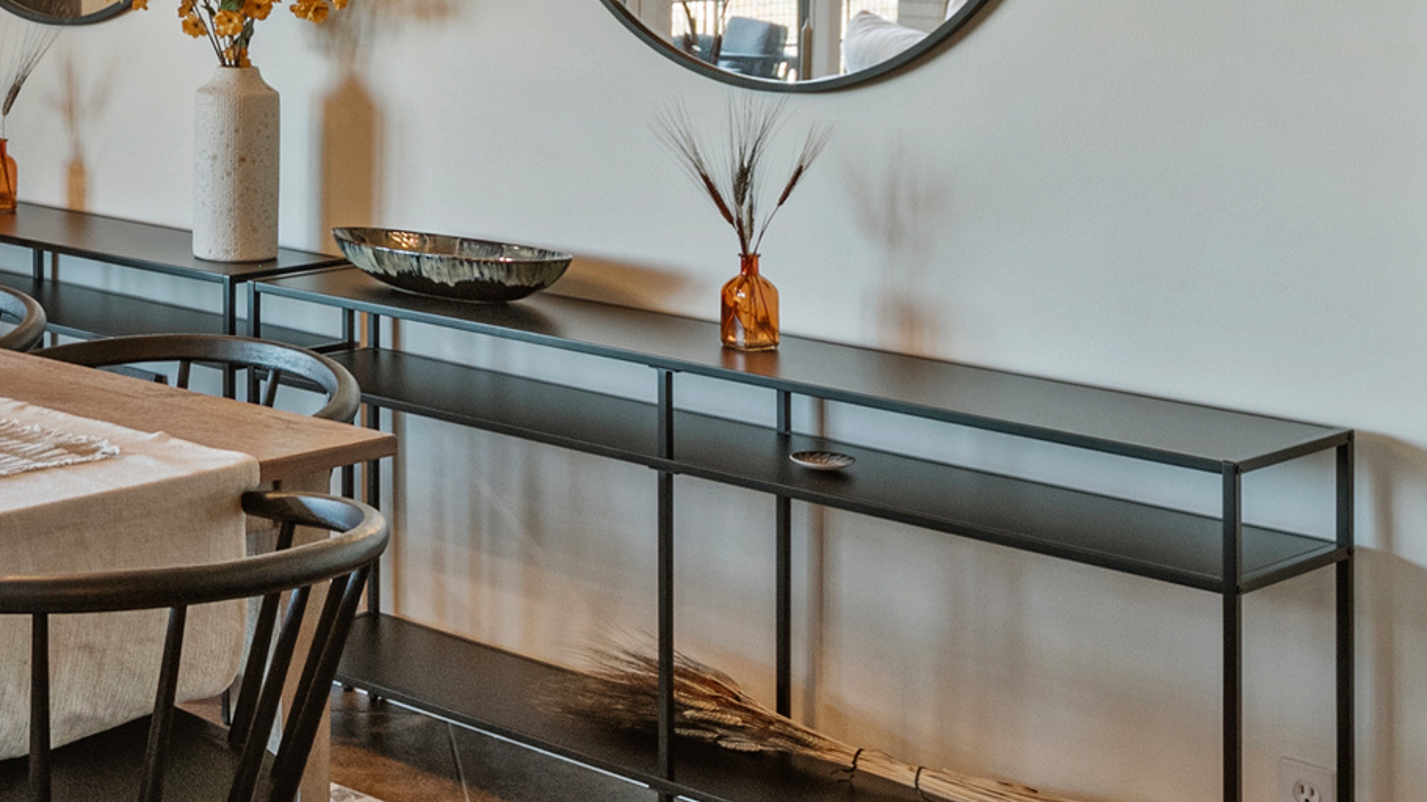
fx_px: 2762
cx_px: -67
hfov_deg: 27.0
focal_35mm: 73
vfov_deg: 15.8
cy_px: -186
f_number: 8
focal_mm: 31
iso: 800
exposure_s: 1/13
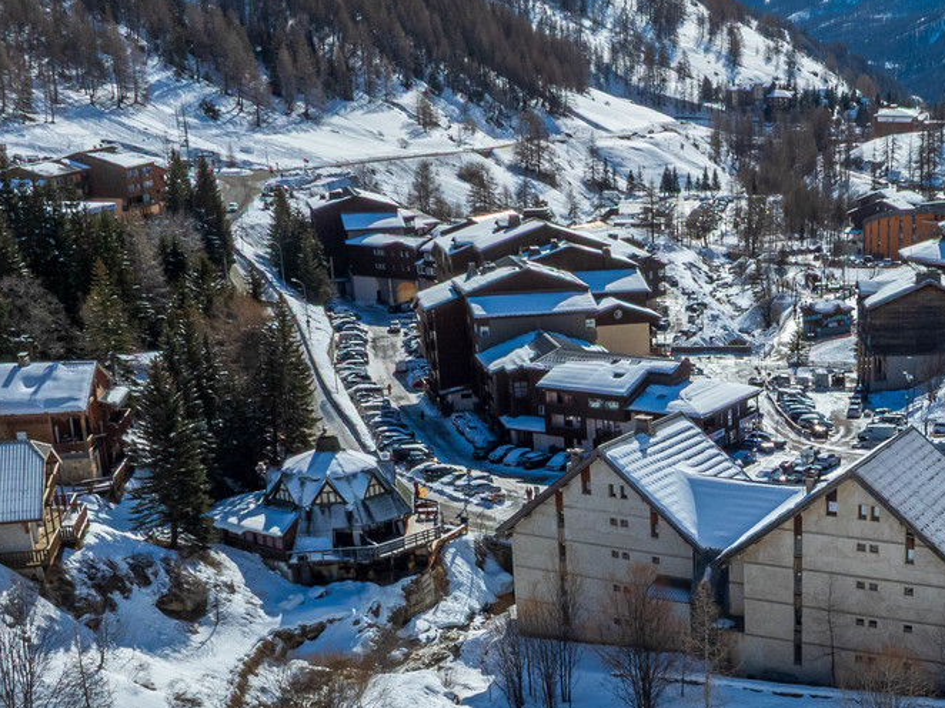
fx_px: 1583
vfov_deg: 24.0
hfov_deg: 32.1
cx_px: 794
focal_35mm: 58
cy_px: 727
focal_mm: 12.3
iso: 200
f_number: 11
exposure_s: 1/800
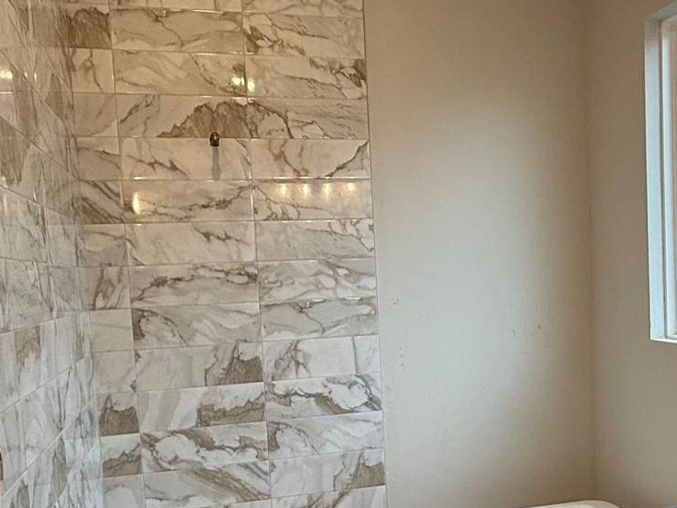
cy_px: 333
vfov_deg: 36.5
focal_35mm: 39
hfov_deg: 47.4
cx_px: 425
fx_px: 763
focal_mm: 2.22
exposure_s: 1/120
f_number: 2.2
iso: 100
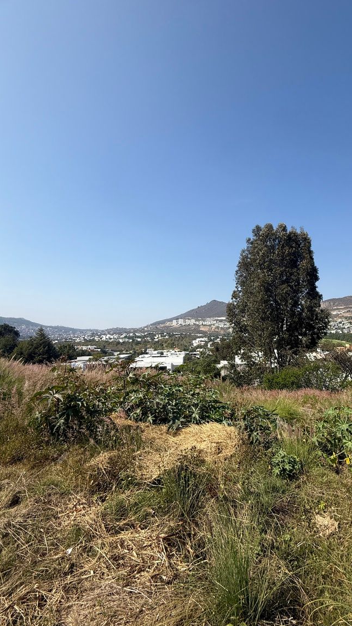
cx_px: 236
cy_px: 317
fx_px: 266
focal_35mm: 16
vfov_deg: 99.4
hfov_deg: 65.2
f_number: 2.2
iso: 50
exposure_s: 1/1848
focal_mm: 2.22
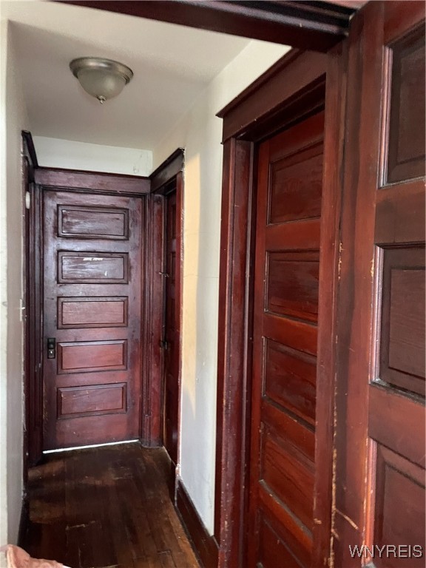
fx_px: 427
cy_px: 284
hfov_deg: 53.1
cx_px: 213
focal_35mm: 26
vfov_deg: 67.3
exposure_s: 1/30
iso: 640
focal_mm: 4.2
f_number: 1.6
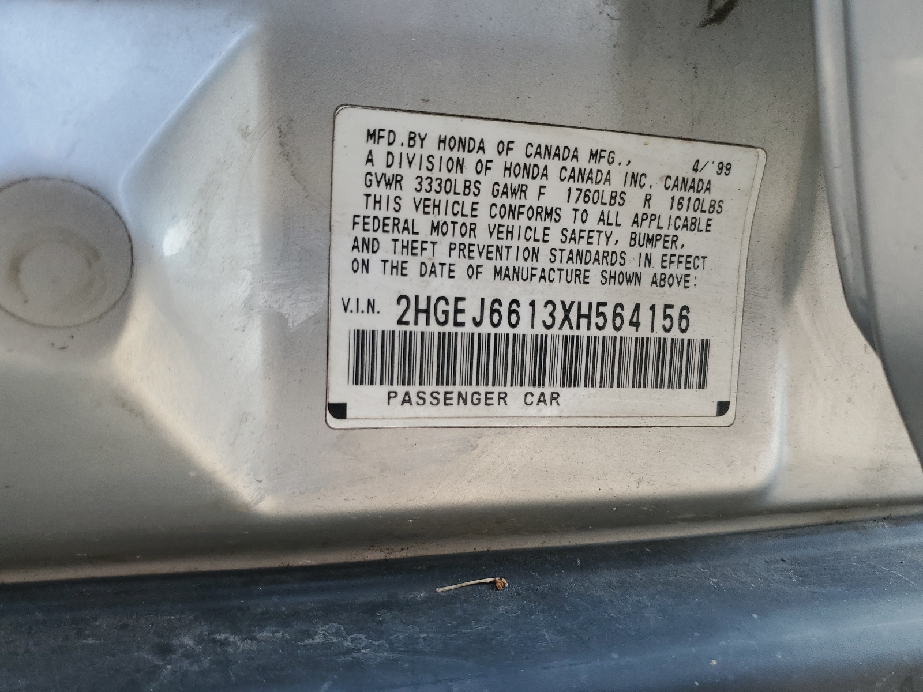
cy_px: 346
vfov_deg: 53.1
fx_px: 693
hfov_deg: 67.3
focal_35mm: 26
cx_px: 462
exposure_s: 1/526
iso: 50
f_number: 1.5
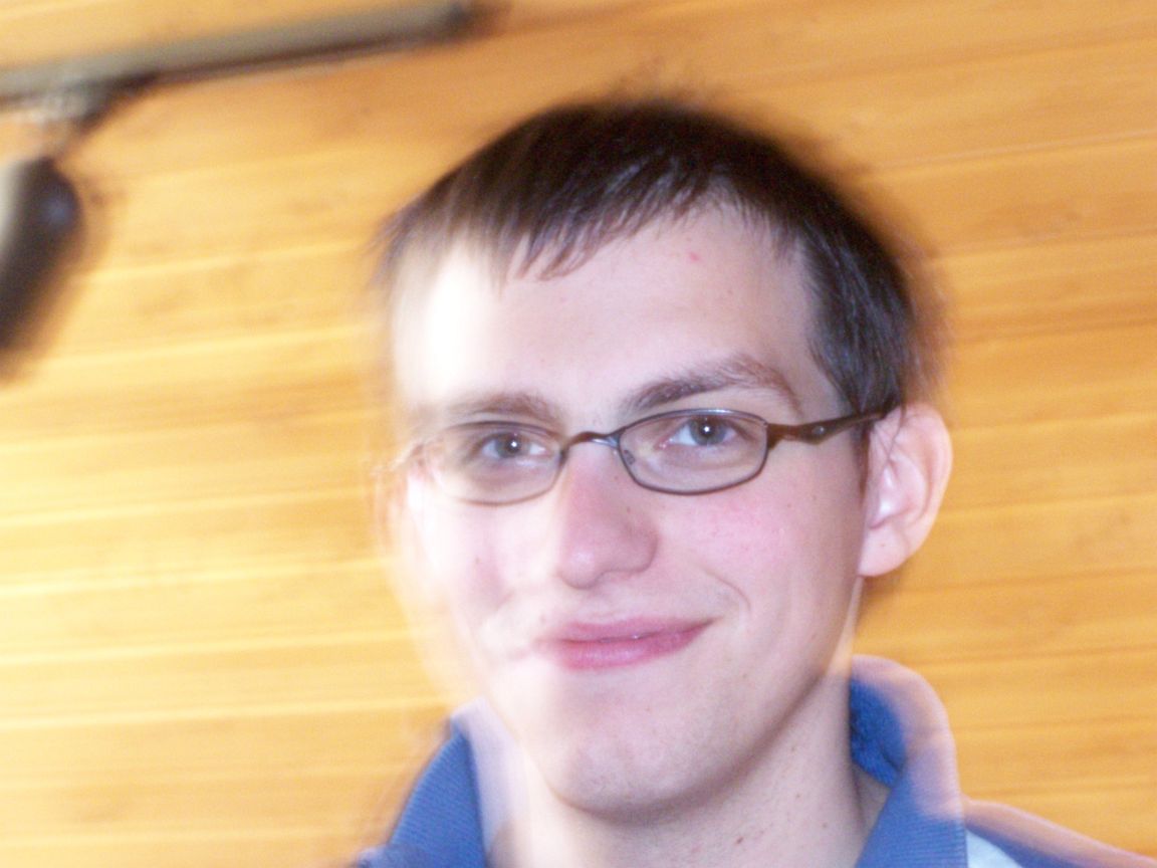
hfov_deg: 15.4
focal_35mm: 128
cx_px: 578
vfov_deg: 11.6
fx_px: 4278
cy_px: 434
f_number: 8
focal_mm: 21.2
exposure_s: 2.5
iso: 400
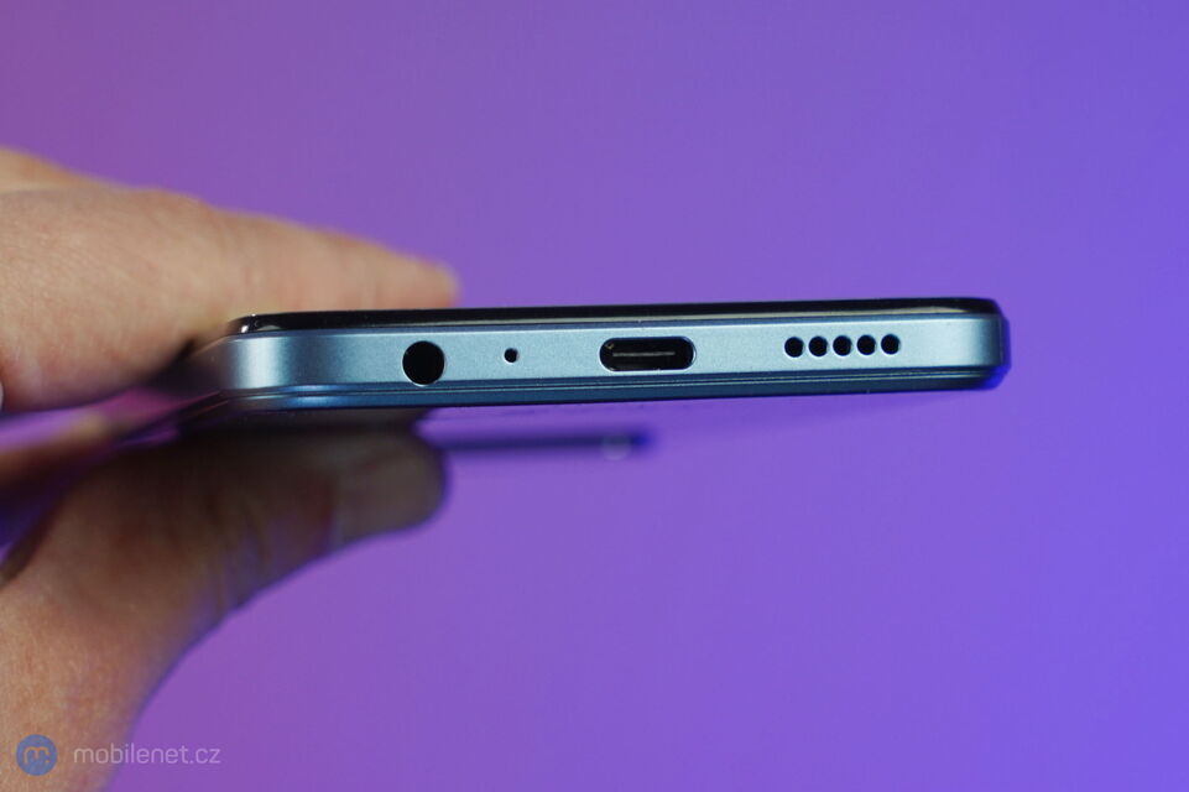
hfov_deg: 28.9
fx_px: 2311
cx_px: 594
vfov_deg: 19.4
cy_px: 396
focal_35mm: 70
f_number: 6.3
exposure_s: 1/125
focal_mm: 70
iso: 400
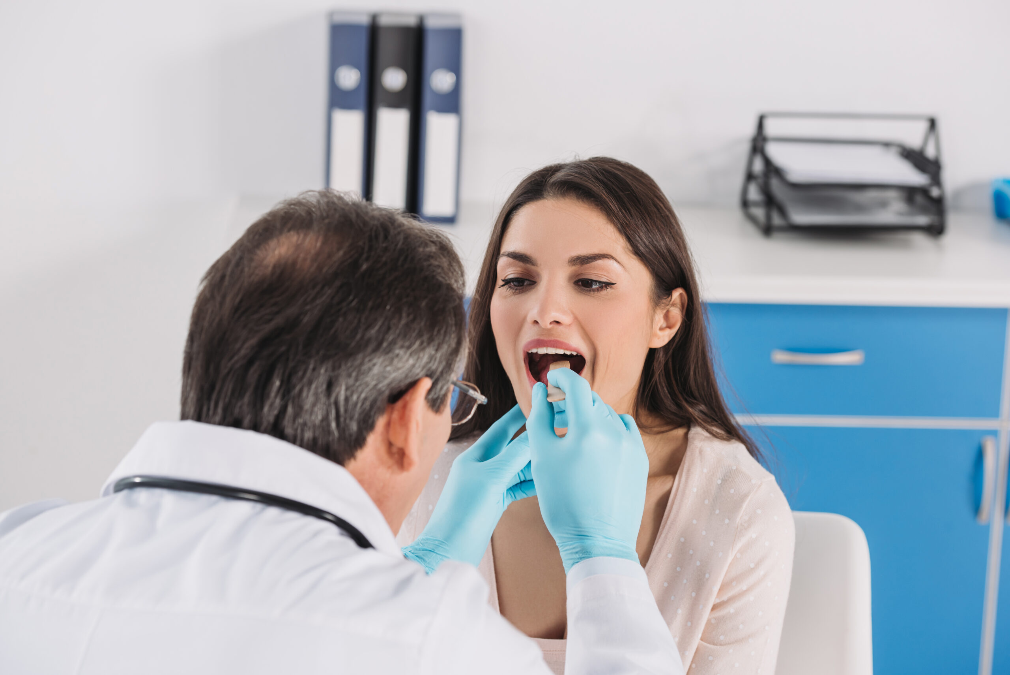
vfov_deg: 15.2
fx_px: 2526
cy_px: 338
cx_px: 505
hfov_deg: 22.6
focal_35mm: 90
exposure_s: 1/160
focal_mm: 90
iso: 125
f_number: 5
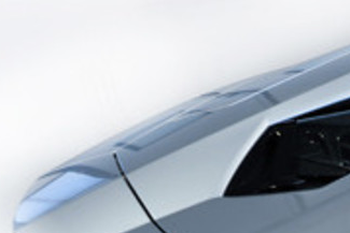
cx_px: 621
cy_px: 317
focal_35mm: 107
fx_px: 1041
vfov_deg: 12.4
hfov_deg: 16.2
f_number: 5.6
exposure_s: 1/50
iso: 320
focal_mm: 29
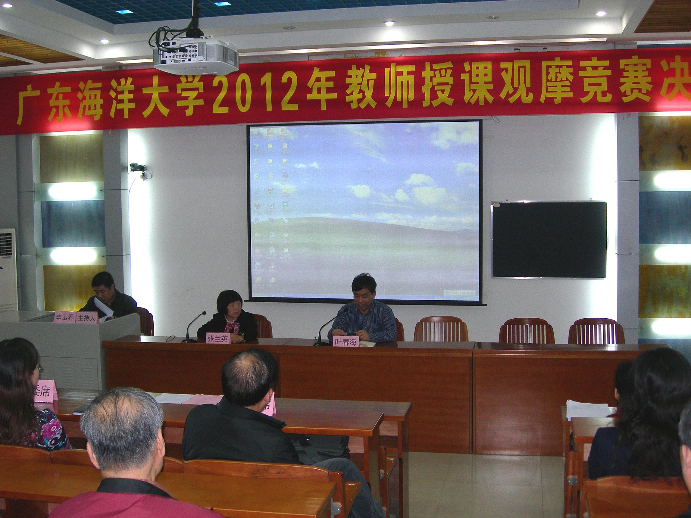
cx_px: 346
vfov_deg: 35.1
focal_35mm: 41
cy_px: 259
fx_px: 818
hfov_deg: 45.8
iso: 108
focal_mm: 8.5
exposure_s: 1/60.1
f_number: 2.9
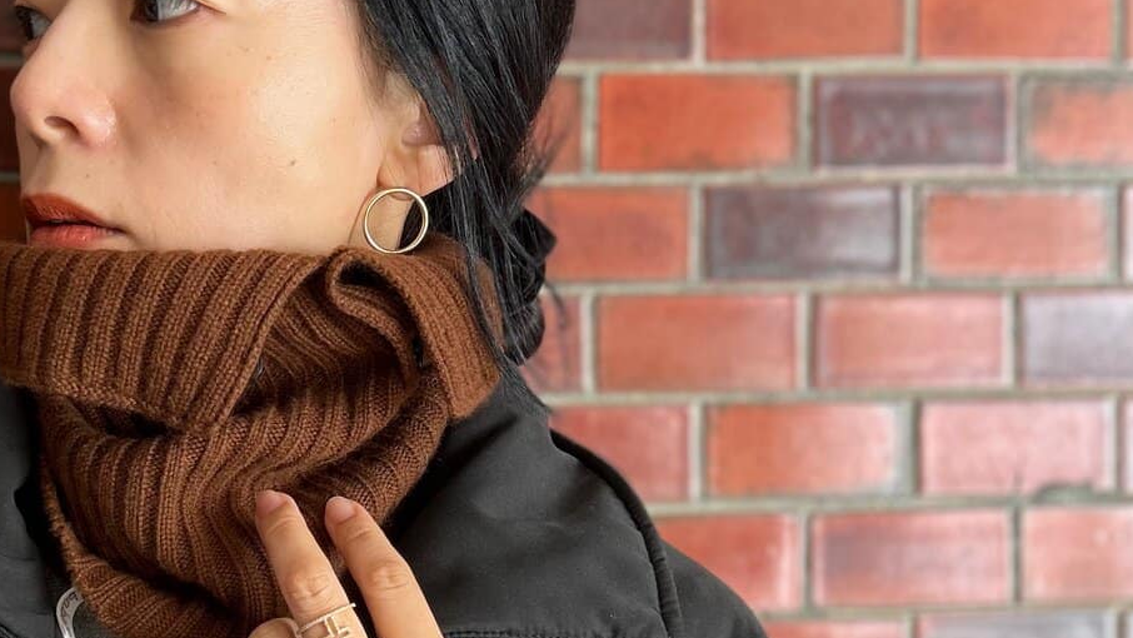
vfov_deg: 20.0
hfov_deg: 34.1
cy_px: 447
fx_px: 1803
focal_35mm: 60
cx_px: 266
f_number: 1.5
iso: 32
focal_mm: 5.7
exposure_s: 1/149
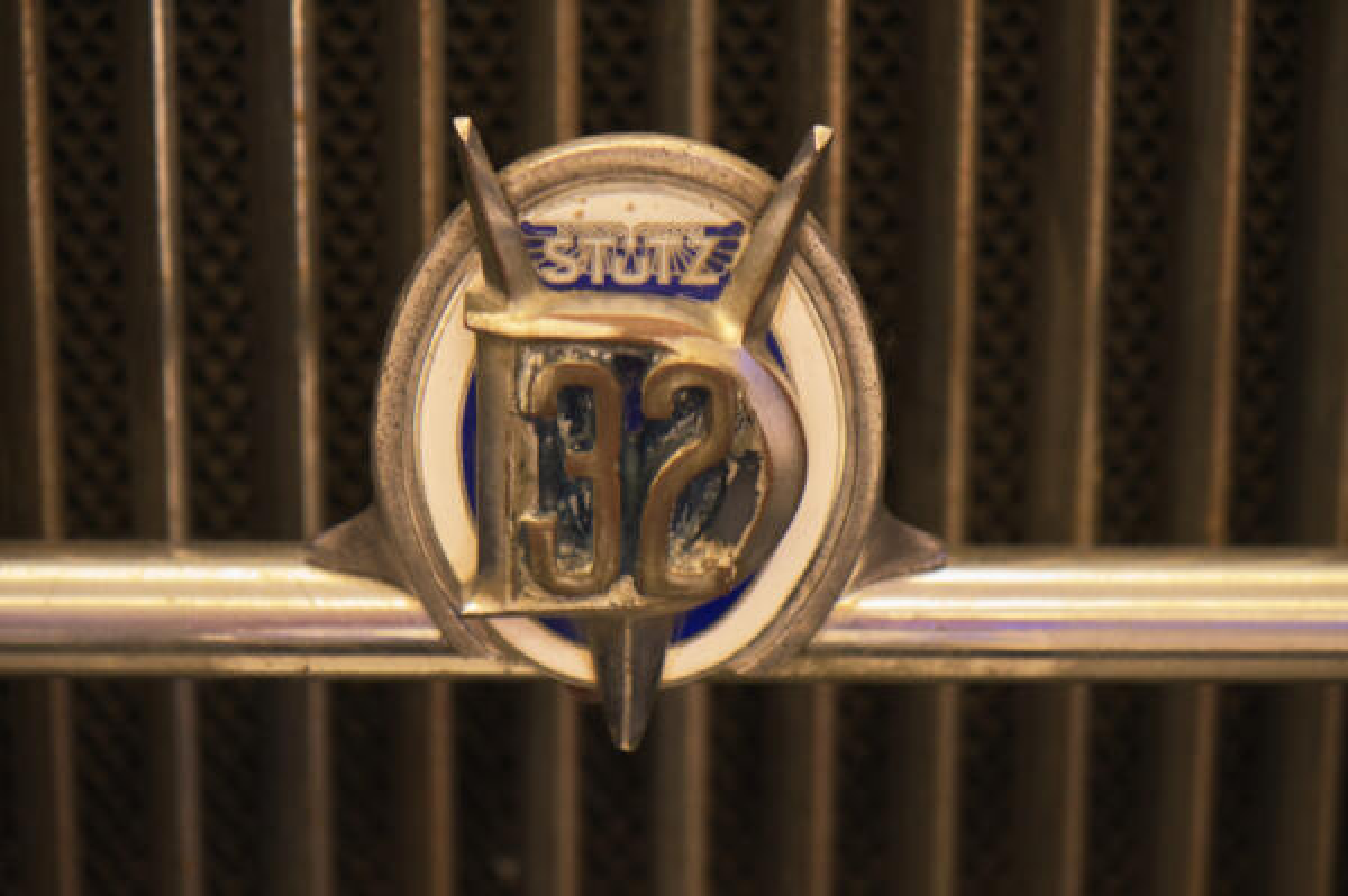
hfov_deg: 16.1
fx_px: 4751
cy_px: 448
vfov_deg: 10.8
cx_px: 674
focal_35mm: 127
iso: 1600
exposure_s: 1/80
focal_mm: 85
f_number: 4
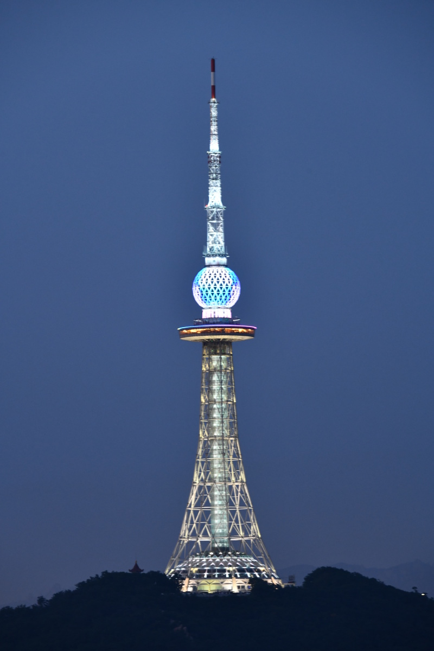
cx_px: 217
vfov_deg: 7.9
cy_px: 326
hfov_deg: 5.3
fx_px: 4701
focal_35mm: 260
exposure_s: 1/10
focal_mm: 260
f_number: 10
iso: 1600
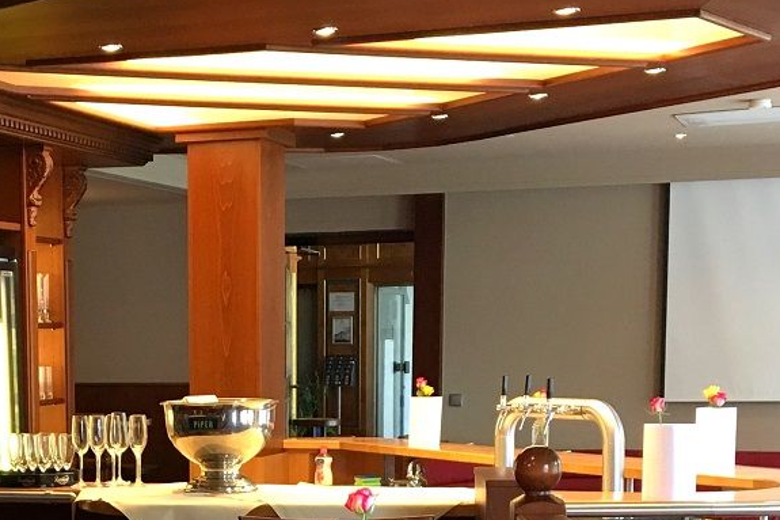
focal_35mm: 84
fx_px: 1819
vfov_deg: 15.8
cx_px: 145
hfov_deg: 23.8
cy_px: 582
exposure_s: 1/33
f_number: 2.2
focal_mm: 4.15
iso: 125
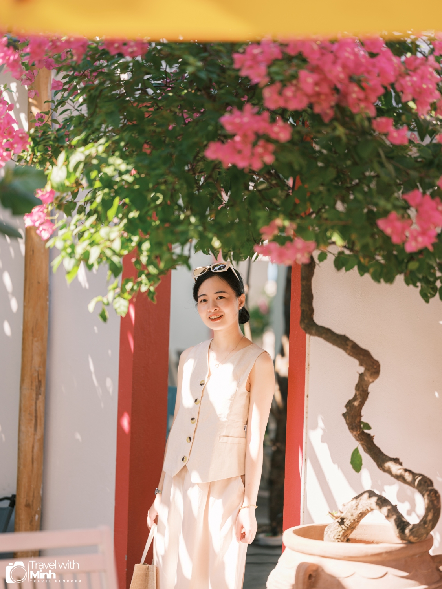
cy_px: 294
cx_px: 221
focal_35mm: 87
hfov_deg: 17.0
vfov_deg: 22.5
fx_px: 1481
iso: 200
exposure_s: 1/420
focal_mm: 110
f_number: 2
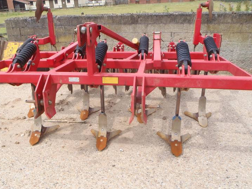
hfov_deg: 58.2
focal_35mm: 31
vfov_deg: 45.4
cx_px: 113
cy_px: 100
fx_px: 226
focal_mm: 5
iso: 80
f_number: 4.5
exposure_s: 1/320
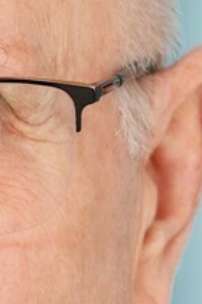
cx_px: -94
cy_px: 454
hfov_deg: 0.8
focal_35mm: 1808
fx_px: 15216
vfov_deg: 1.1
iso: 400
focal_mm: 190
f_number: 3.5
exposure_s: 1/40
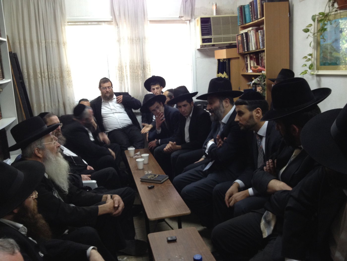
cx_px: 174
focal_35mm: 35
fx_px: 351
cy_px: 130
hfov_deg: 52.6
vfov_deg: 40.7
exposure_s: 1/20
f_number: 2.4
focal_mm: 4.28
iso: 125
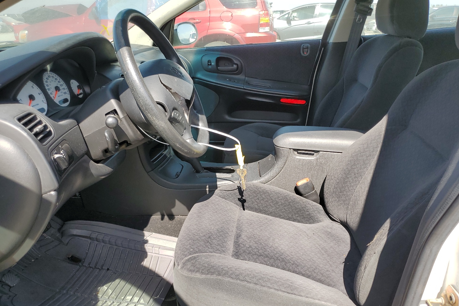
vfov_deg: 46.2
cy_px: 178
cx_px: 222
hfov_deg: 65.5
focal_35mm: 28
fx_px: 357
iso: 50
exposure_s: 1/833
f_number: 1.5
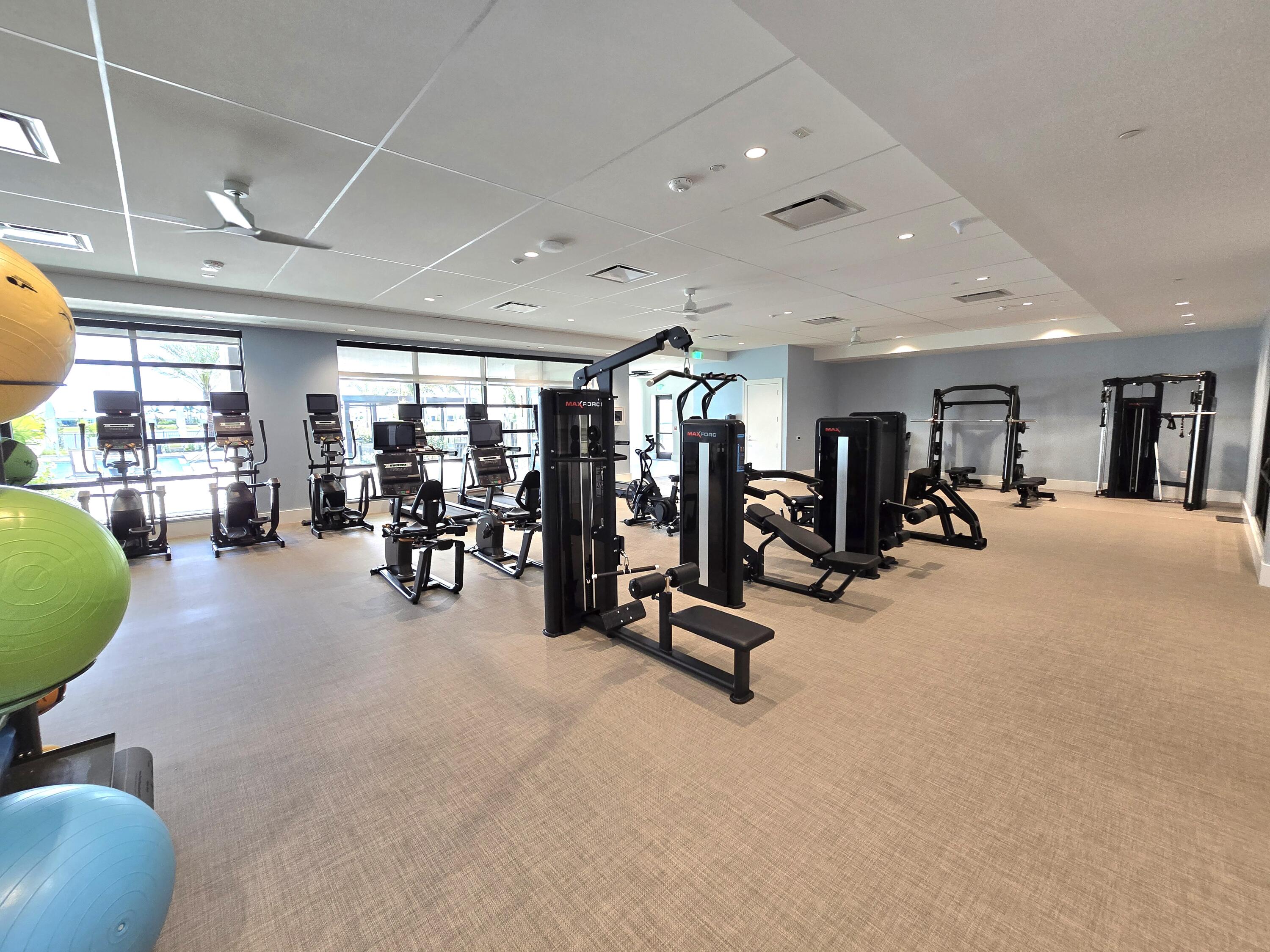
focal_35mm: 13
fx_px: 477
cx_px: 635
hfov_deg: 106.2
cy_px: 476
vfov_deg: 89.9
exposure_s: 1/100
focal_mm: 2.2
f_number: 2.2
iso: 160
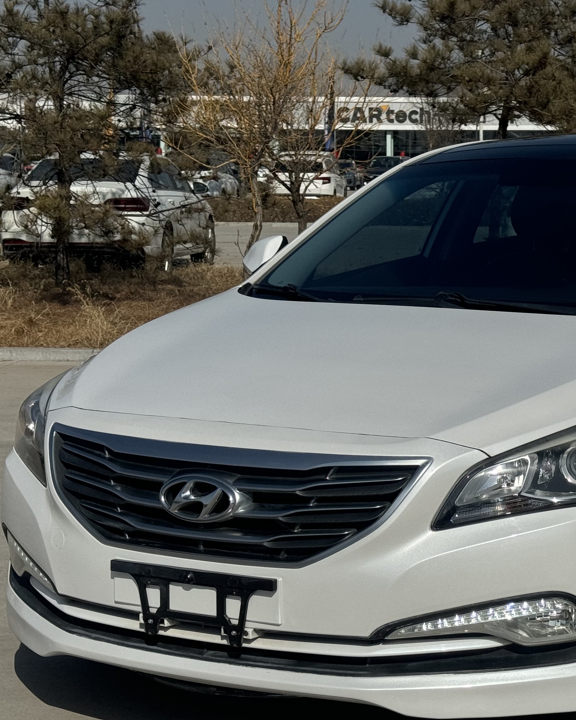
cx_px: 505
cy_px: 368
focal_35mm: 83
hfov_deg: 18.2
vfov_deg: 23.0
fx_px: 1769
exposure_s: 1/15152
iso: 64
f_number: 1.78
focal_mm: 6.76
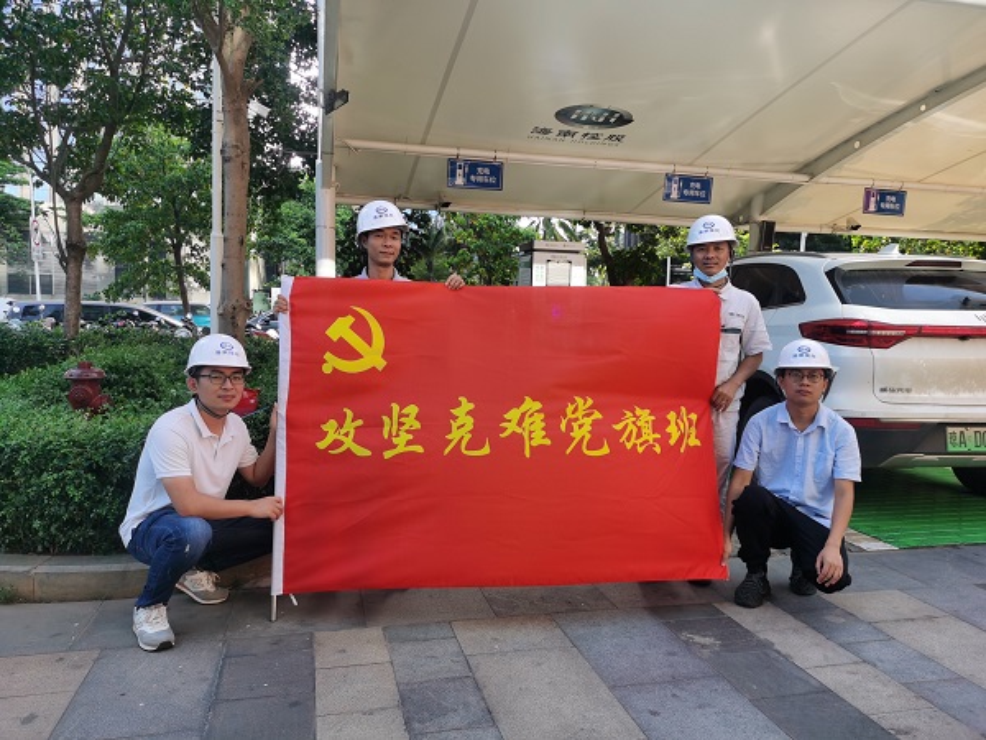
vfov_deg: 51.4
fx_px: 769
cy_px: 370
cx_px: 493
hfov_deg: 65.3
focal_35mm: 27
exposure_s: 1/460
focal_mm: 5.58
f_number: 1.8
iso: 50
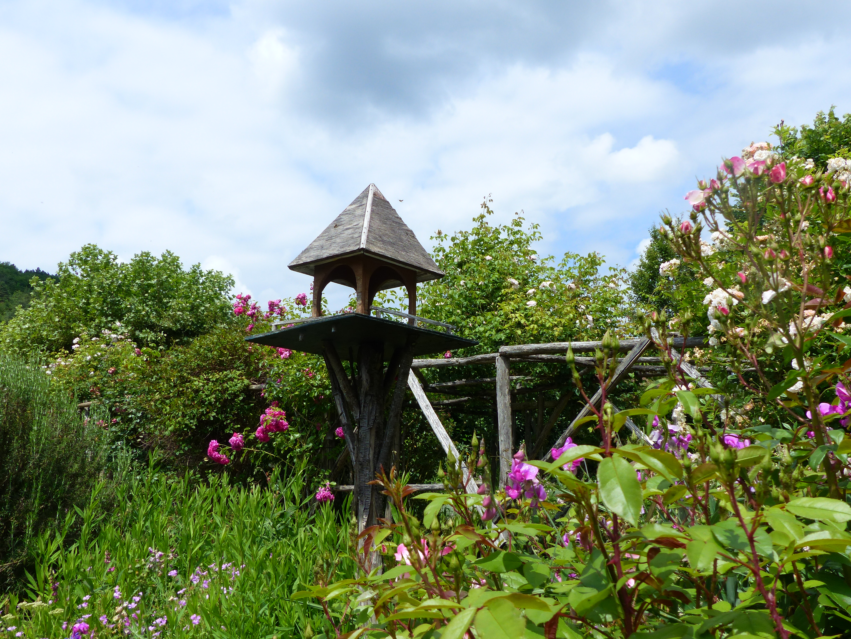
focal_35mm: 29
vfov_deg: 48.2
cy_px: 320
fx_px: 713
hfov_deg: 61.7
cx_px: 426
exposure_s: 1/1000
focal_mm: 5.3
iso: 100
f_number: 4
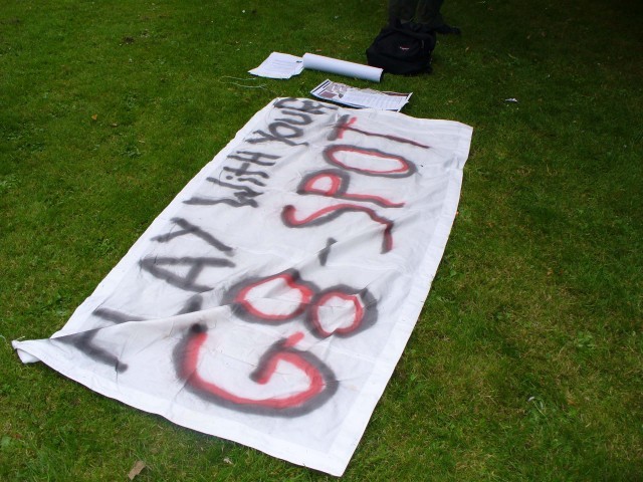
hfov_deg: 50.1
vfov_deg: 38.7
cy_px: 241
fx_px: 687
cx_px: 322
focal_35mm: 37
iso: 80
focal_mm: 6.1
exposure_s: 1/160
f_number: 5.6
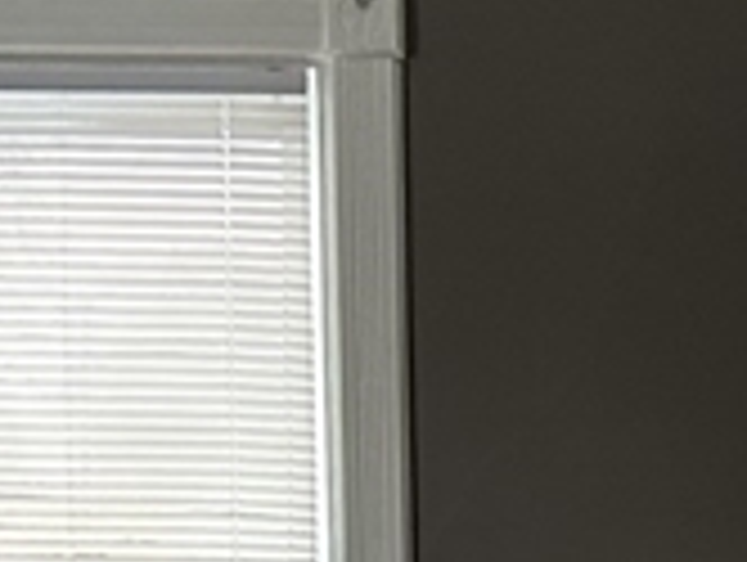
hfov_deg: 12.2
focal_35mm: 160
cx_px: 783
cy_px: 931
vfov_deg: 9.0
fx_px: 3458
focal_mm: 5.7
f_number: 1.5
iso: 200
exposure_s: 1/60
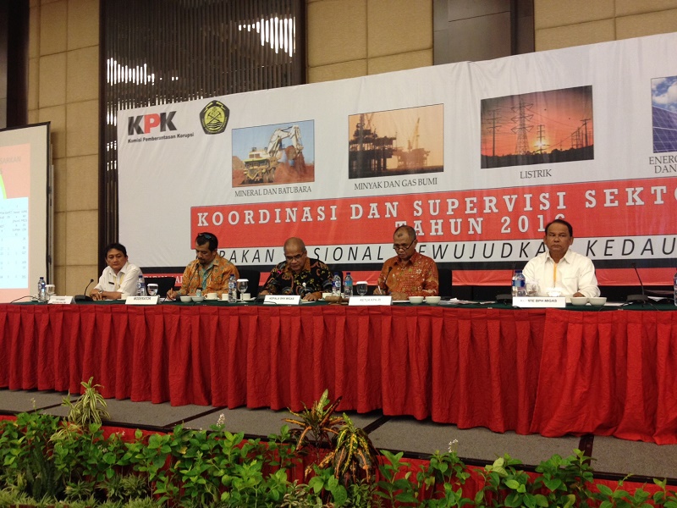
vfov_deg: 40.7
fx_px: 685
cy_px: 254
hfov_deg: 52.6
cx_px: 338
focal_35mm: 35
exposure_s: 1/20
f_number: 2.4
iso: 100
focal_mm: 4.28
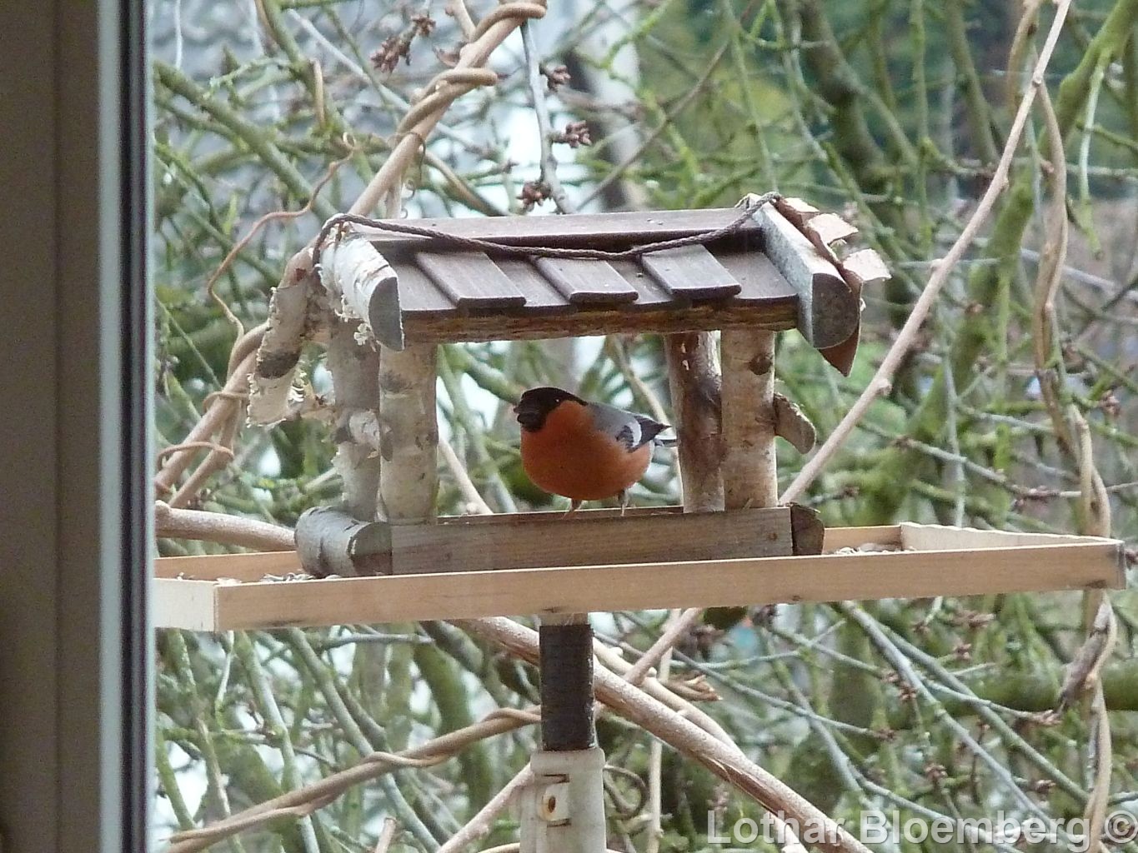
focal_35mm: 624
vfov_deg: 2.4
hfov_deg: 3.2
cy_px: 426
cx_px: 569
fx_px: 20516
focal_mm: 49.2
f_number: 4.9
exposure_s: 1/60
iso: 400
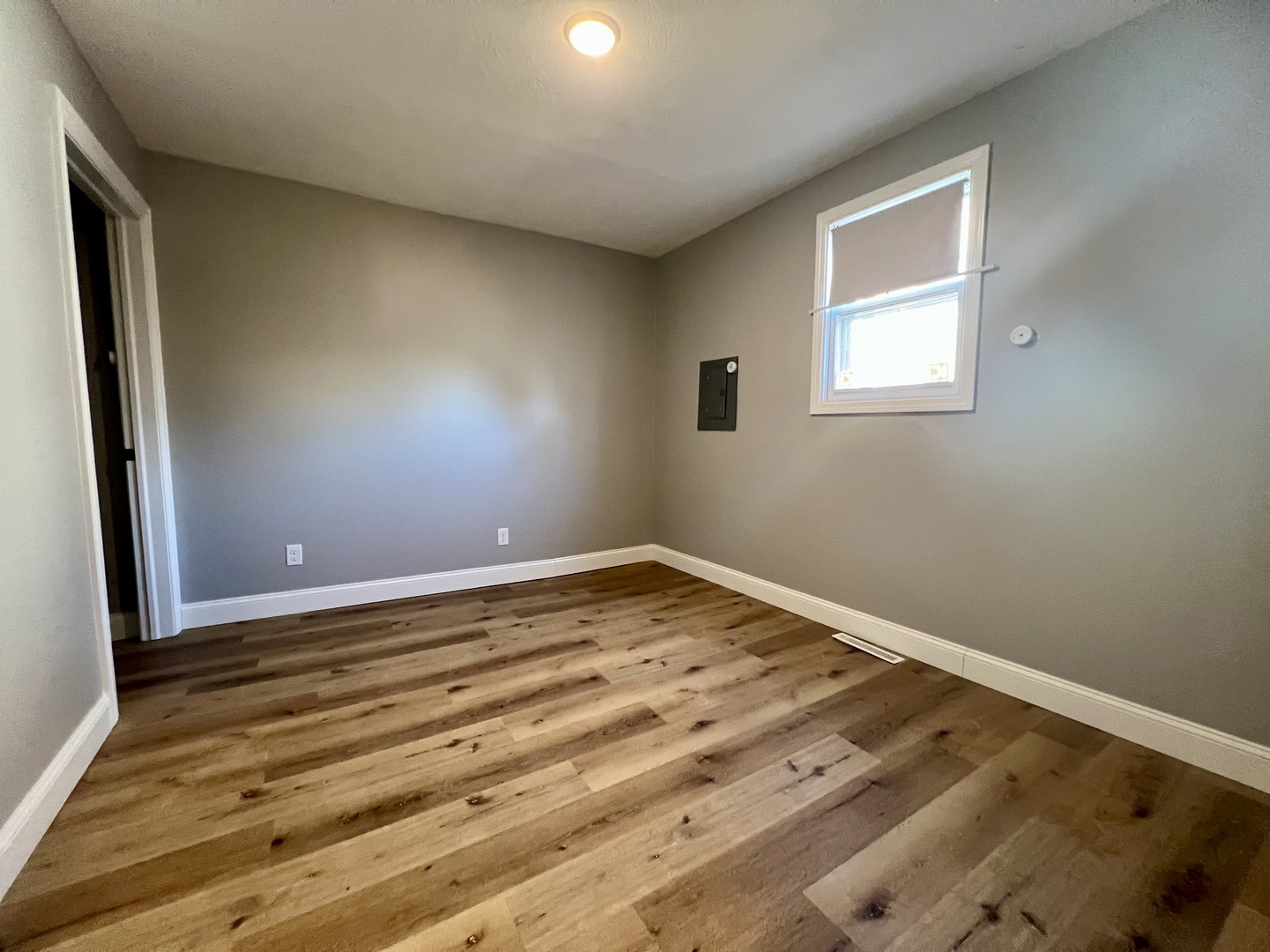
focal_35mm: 13
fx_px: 477
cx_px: 635
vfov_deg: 89.9
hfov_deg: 106.2
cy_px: 476
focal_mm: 1.57
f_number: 1.8
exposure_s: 1/60
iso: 500
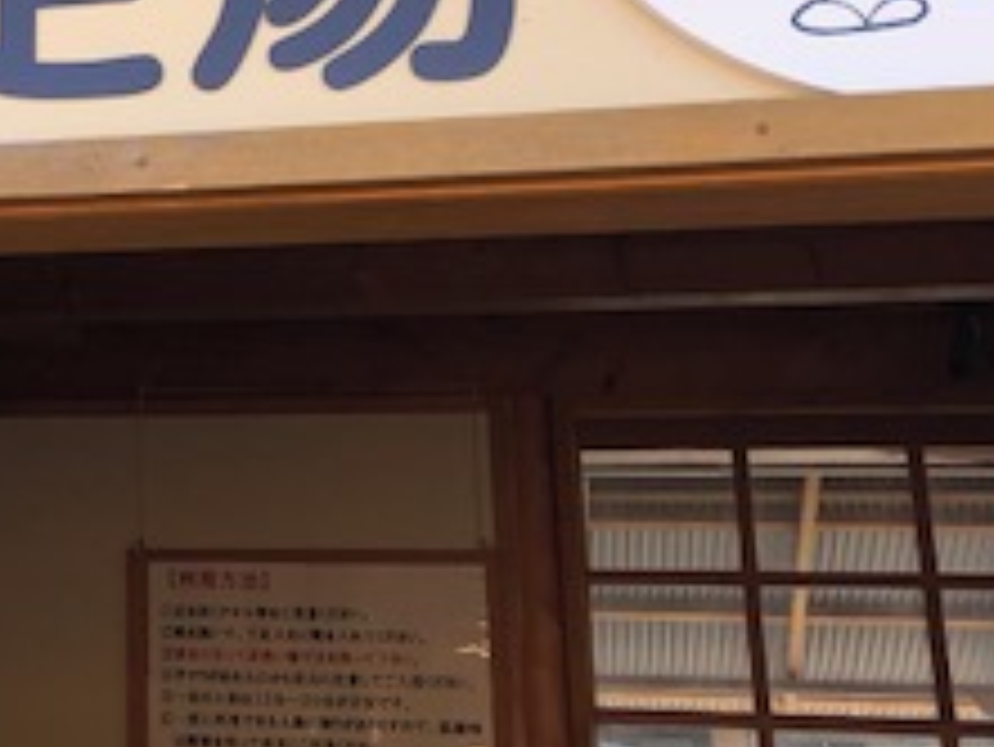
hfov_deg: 21.4
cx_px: -234
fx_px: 2413
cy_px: 27
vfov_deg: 17.2
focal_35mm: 84
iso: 20
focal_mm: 3.99
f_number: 1.8
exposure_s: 1/355
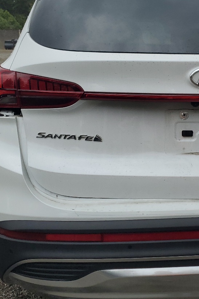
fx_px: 439
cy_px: 130
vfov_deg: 37.5
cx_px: 187
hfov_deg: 24.6
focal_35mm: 53
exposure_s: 1/1250
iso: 50
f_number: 1.5
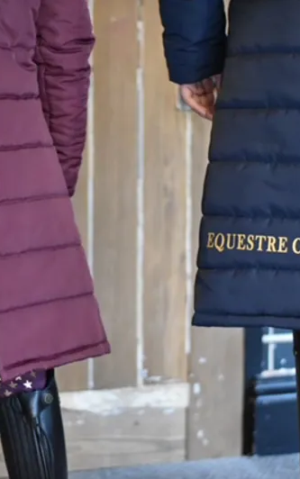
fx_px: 1503
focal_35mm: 115
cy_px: 239
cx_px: 90
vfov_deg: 18.1
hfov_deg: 11.4
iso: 5000
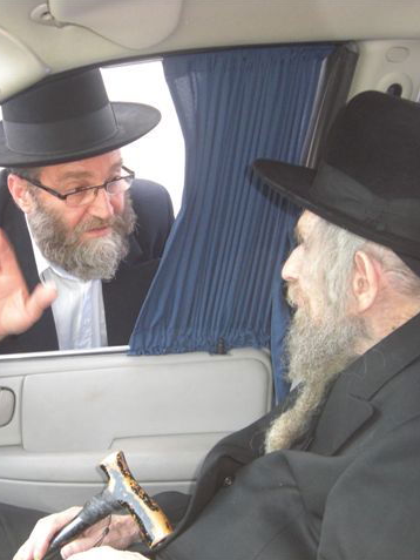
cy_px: 279
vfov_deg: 37.5
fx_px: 825
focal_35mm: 51
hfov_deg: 28.4
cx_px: 140
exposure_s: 1/80
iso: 200
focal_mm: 6.2
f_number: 2.7
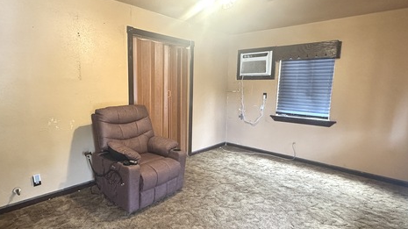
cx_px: 194
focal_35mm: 21
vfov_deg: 53.5
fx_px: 227
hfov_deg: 83.8
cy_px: 117
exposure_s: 1/60
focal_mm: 2.22
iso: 500
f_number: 2.2
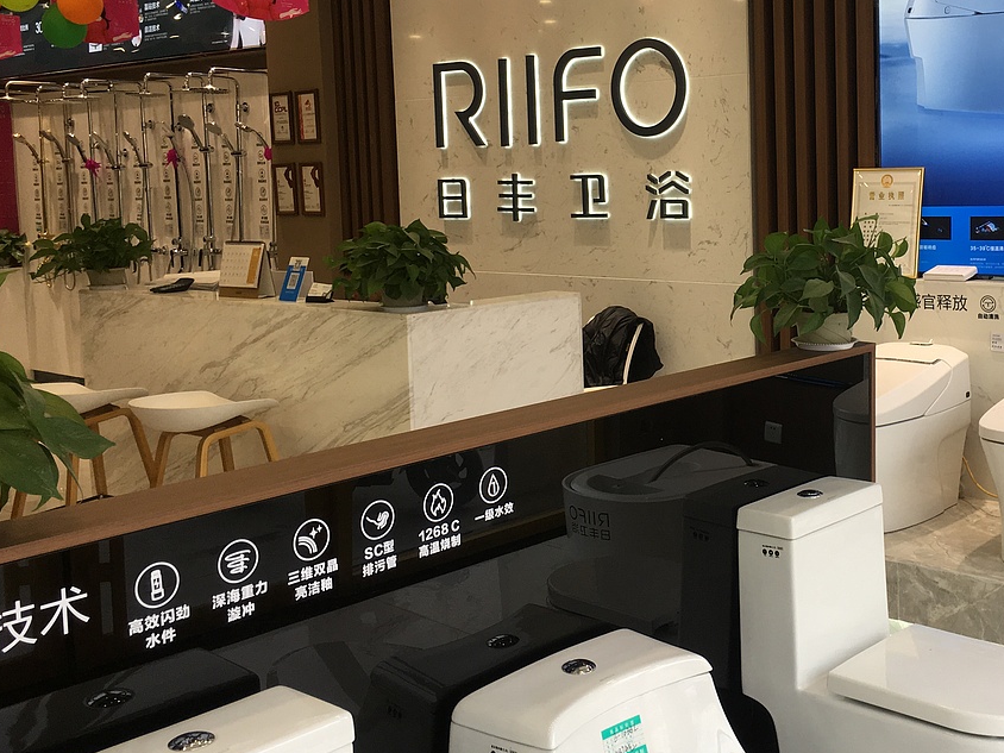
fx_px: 1276
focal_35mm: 44
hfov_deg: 41.9
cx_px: 732
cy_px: 285
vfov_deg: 32.7
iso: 32
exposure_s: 1/100
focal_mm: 4.15
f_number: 2.2
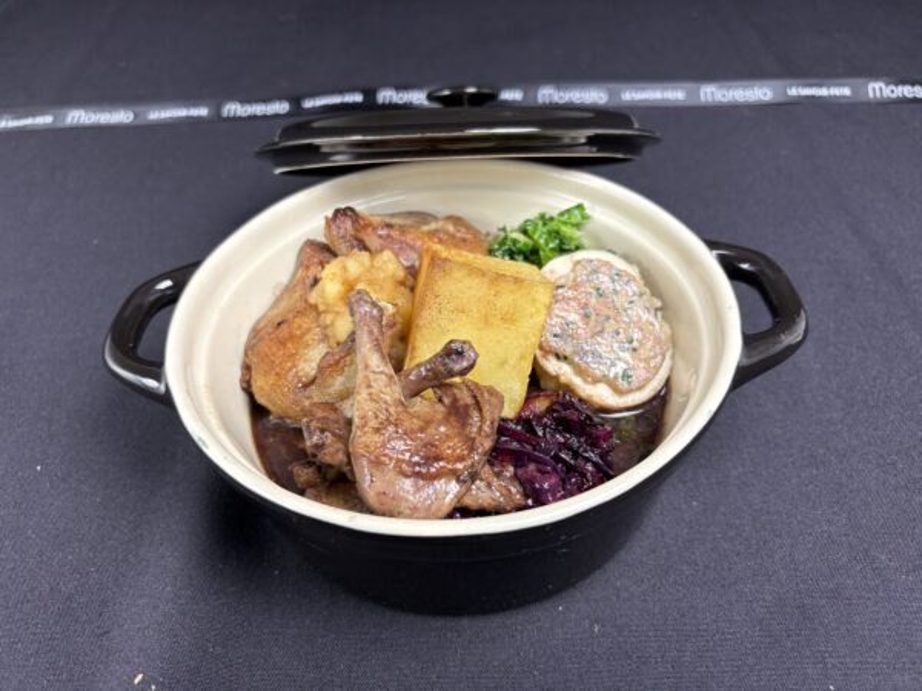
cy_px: 346
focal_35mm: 26
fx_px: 693
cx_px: 461
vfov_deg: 53.1
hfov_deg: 67.3
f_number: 1.6
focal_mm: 5.96
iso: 80
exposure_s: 1/50
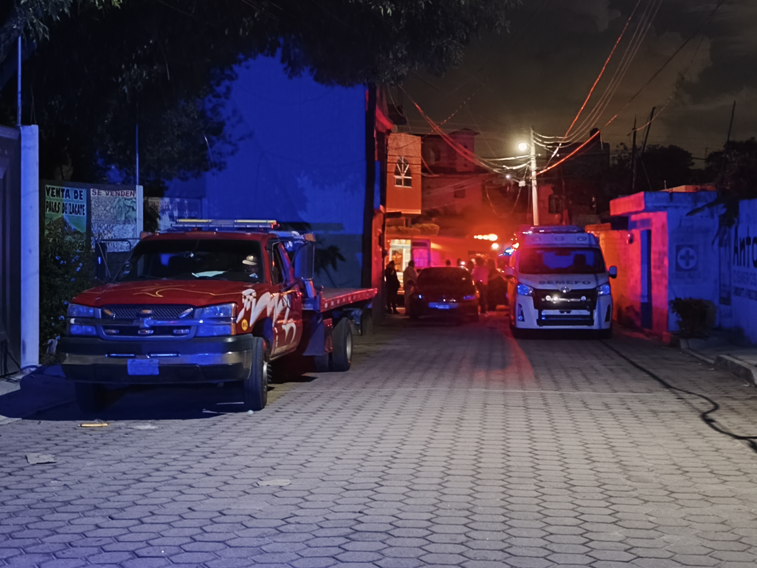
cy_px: 284
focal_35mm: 58
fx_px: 1268
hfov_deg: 33.2
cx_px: 378
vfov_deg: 25.2
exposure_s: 1/12
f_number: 1.65
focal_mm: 6.14
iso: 6400
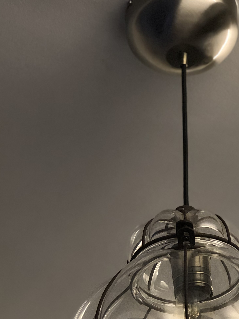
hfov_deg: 12.4
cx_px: 193
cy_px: 282
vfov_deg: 16.4
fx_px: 1096
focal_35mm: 119
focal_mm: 6.6
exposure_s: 1/33
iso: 100
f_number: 2.8
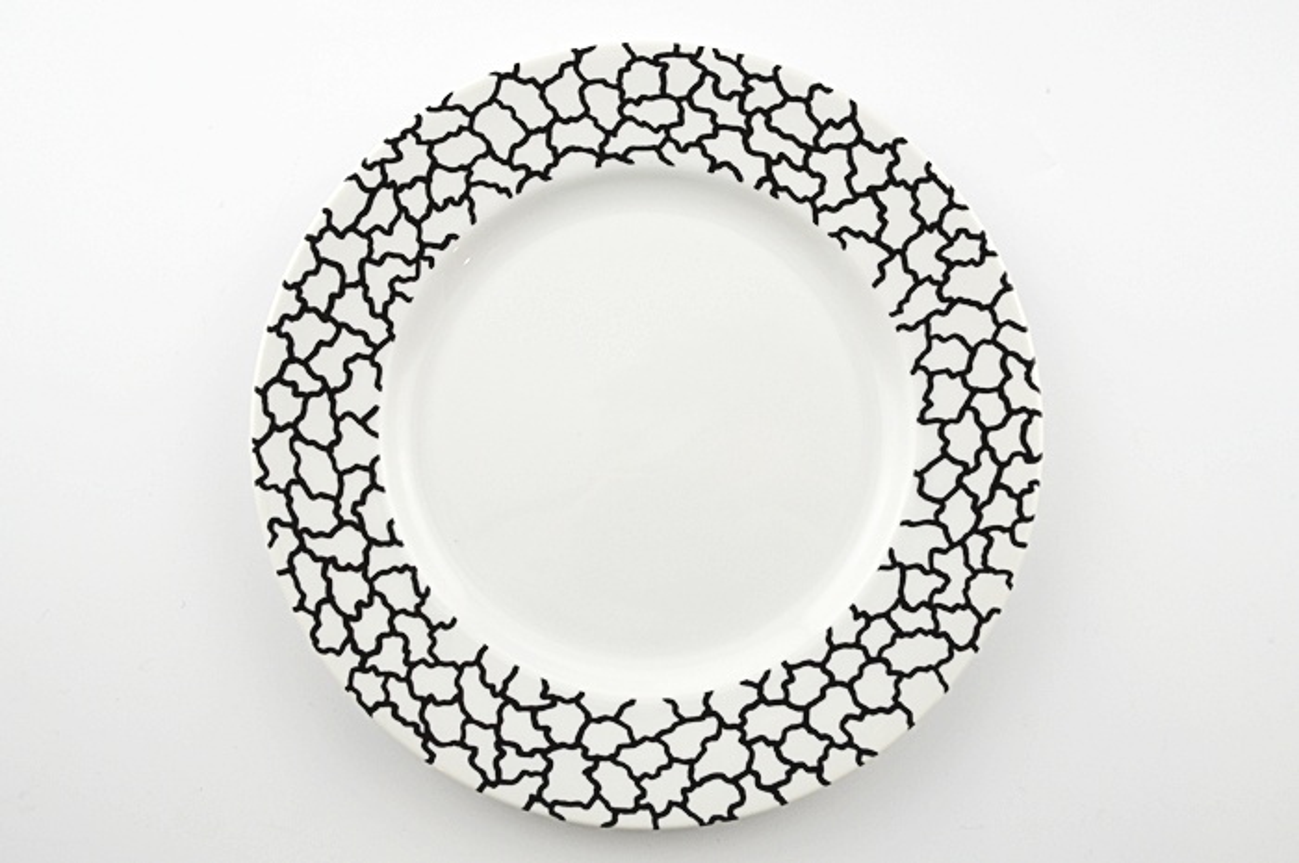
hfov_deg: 57.3
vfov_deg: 39.9
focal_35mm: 33
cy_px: 432
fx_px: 1189
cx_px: 650
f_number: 5.6
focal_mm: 22
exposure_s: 1/125
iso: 250
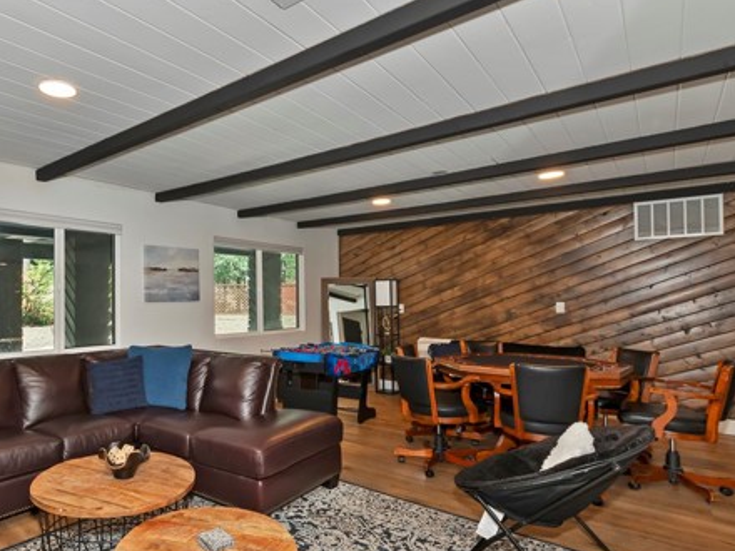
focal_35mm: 21
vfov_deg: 63.4
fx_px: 446
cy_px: 285
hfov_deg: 76.3
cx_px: 241
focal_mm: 10
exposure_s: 1/30
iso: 400
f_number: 8
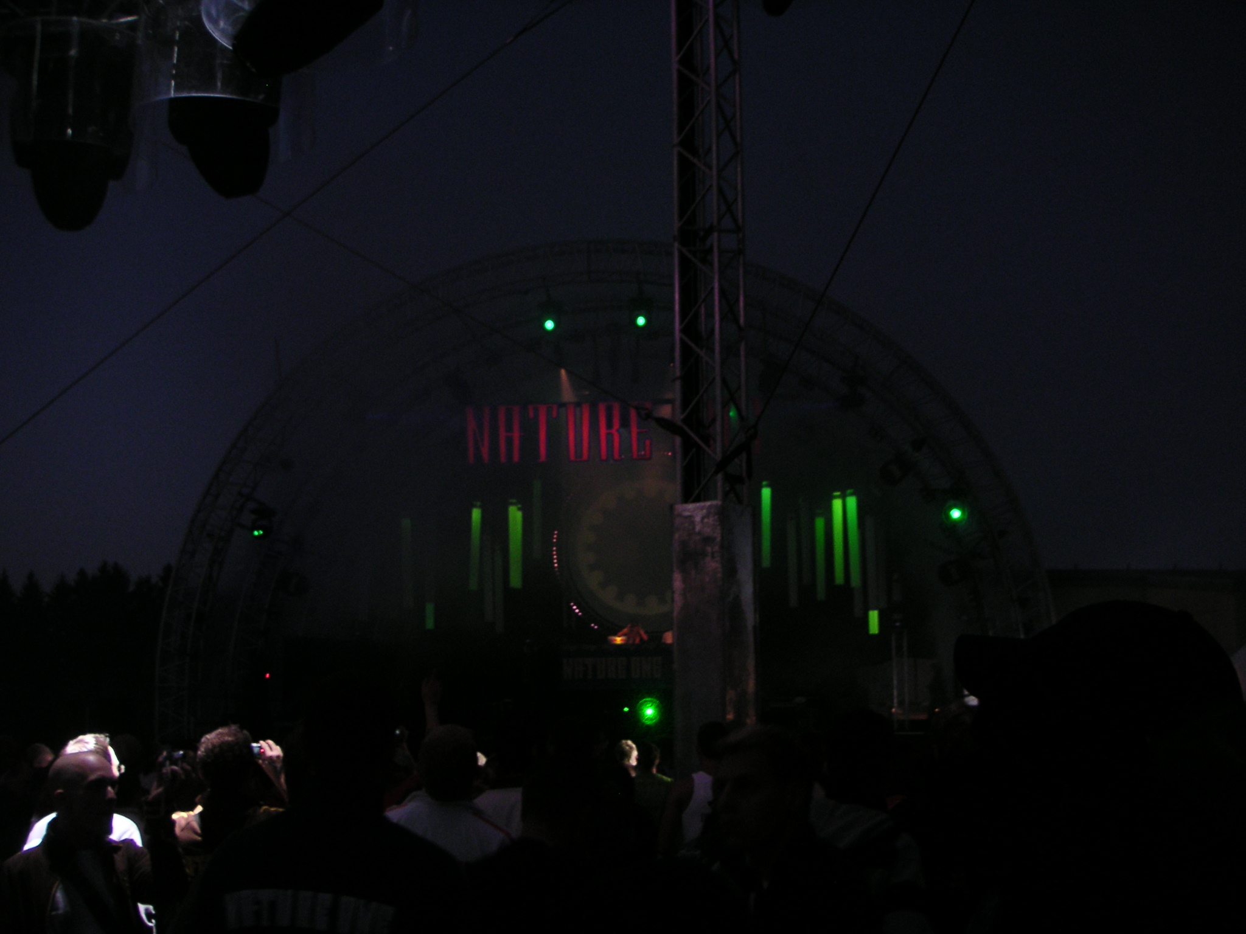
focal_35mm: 38
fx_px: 1368
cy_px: 467
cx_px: 623
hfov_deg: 49.0
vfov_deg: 37.7
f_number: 2.8
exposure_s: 1/30
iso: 100
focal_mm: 6
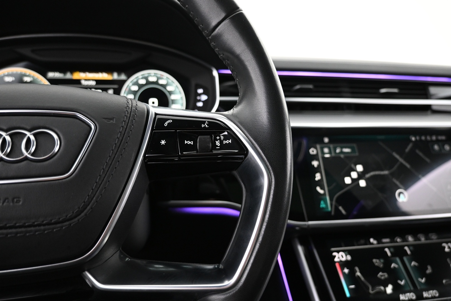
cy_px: 150
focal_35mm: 24
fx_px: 301
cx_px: 226
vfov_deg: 53.1
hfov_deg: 73.7
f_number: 3.5
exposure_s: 1/20
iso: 1600
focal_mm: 16
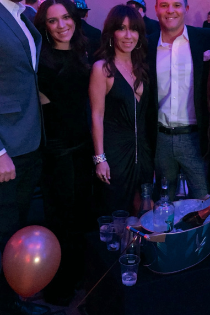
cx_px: 152
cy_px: 124
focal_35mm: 51
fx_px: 446
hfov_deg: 26.2
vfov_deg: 38.7
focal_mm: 4
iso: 640
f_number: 1.8
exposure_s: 1/15
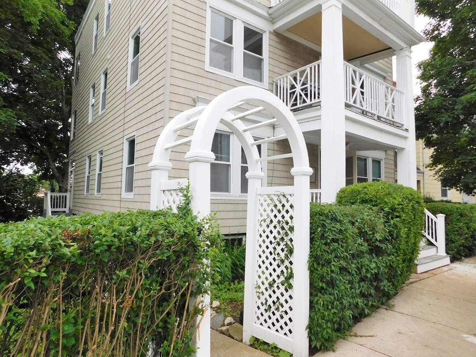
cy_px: 178
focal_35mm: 23
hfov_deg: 73.9
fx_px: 316
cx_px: 238
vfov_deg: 58.9
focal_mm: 4
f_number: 3
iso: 125
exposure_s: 1/400
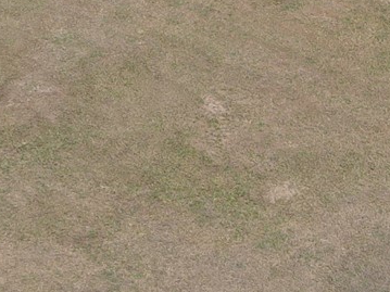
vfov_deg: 12.3
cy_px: -282
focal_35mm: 107
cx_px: 299
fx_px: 1205
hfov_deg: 18.3
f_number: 2.8
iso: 100
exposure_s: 1/800
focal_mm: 4.5
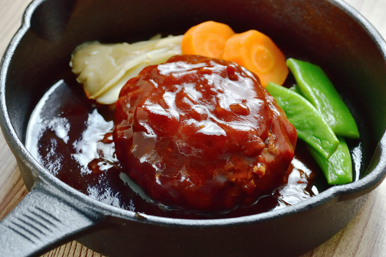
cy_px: 128
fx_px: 1687
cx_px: 193
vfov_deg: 8.7
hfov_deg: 13.1
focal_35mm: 158
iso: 200
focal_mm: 105
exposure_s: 1/100
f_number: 10
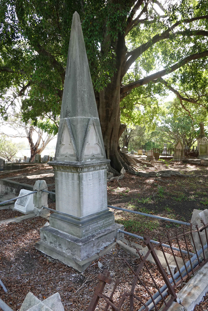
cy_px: 156
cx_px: 104
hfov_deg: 47.9
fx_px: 234
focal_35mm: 27
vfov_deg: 67.4
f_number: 4
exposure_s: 1/250
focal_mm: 10.17
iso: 400
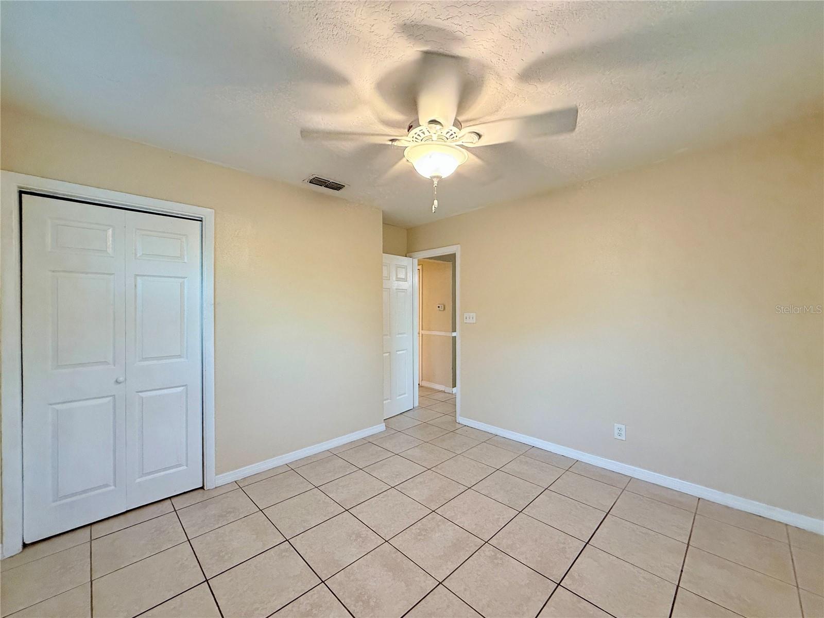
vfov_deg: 85.7
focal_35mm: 14
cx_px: 412
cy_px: 309
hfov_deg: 102.1
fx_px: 333
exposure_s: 1/60
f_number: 2.2
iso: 200
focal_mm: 2.22
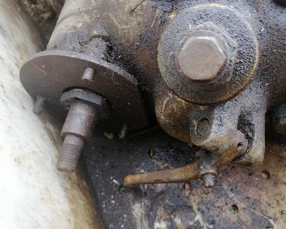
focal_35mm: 29
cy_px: 114
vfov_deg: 49.9
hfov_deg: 60.4
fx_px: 245
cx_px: 155
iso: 64
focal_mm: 3.95
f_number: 1.8
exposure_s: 1/60
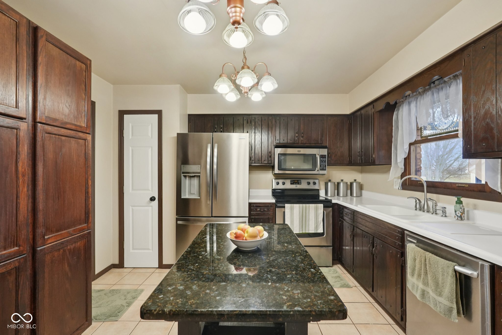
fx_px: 230
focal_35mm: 16
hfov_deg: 95.0
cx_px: 251
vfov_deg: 72.0
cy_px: 168
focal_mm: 16.5
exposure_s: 1/30
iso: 1250
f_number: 8
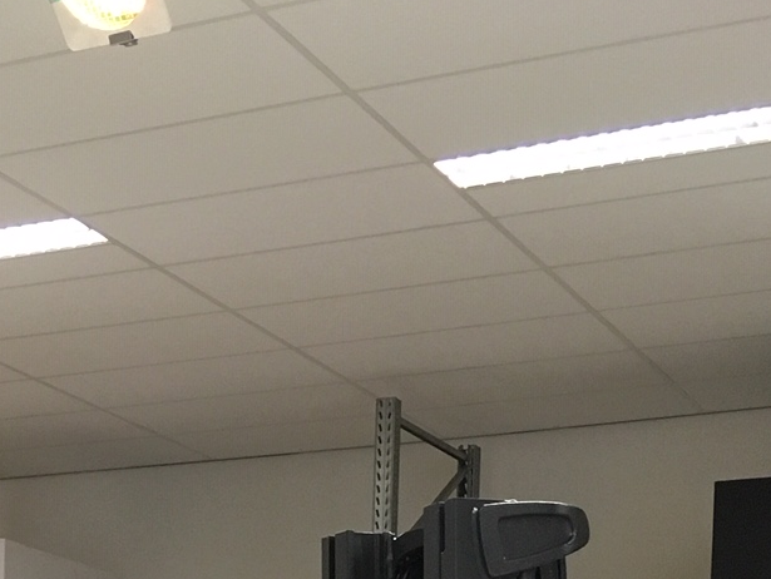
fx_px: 2117
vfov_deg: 14.3
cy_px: 934
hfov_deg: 20.3
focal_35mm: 95
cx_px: 85
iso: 200
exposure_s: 1/33
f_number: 2.2
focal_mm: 4.15
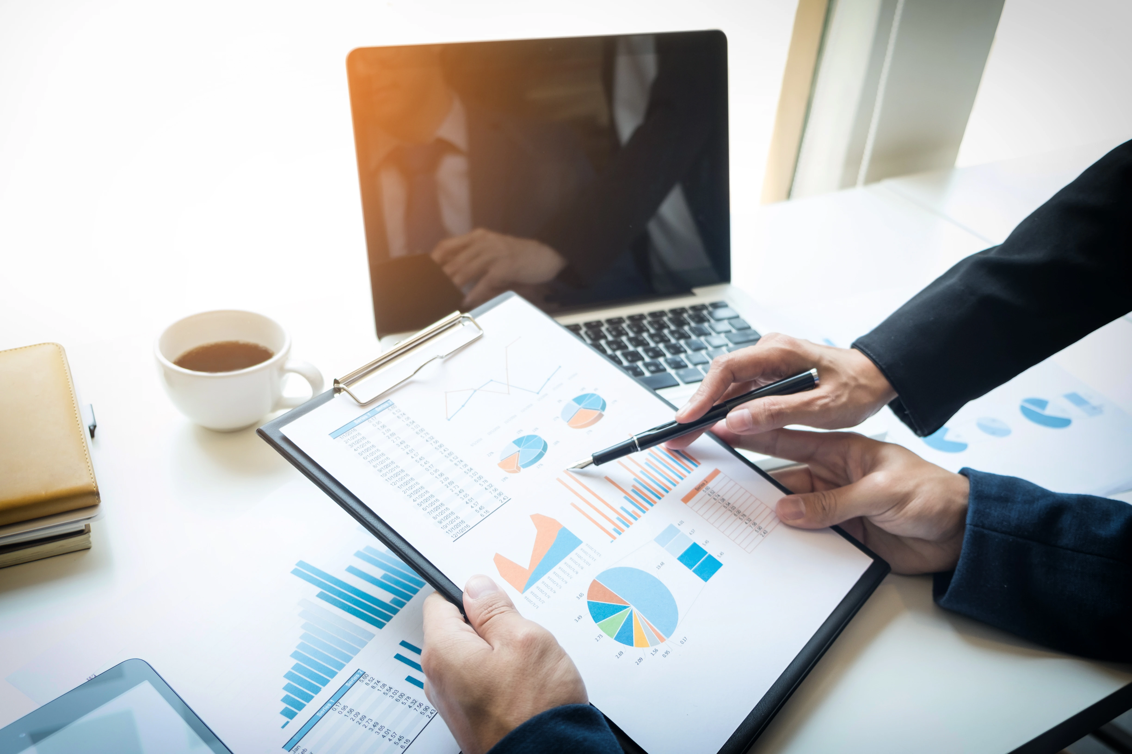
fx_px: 1038
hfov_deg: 57.2
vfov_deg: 40.0
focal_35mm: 33
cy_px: 377
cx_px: 566
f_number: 3.2
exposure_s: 1/125
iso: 400
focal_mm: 22.3
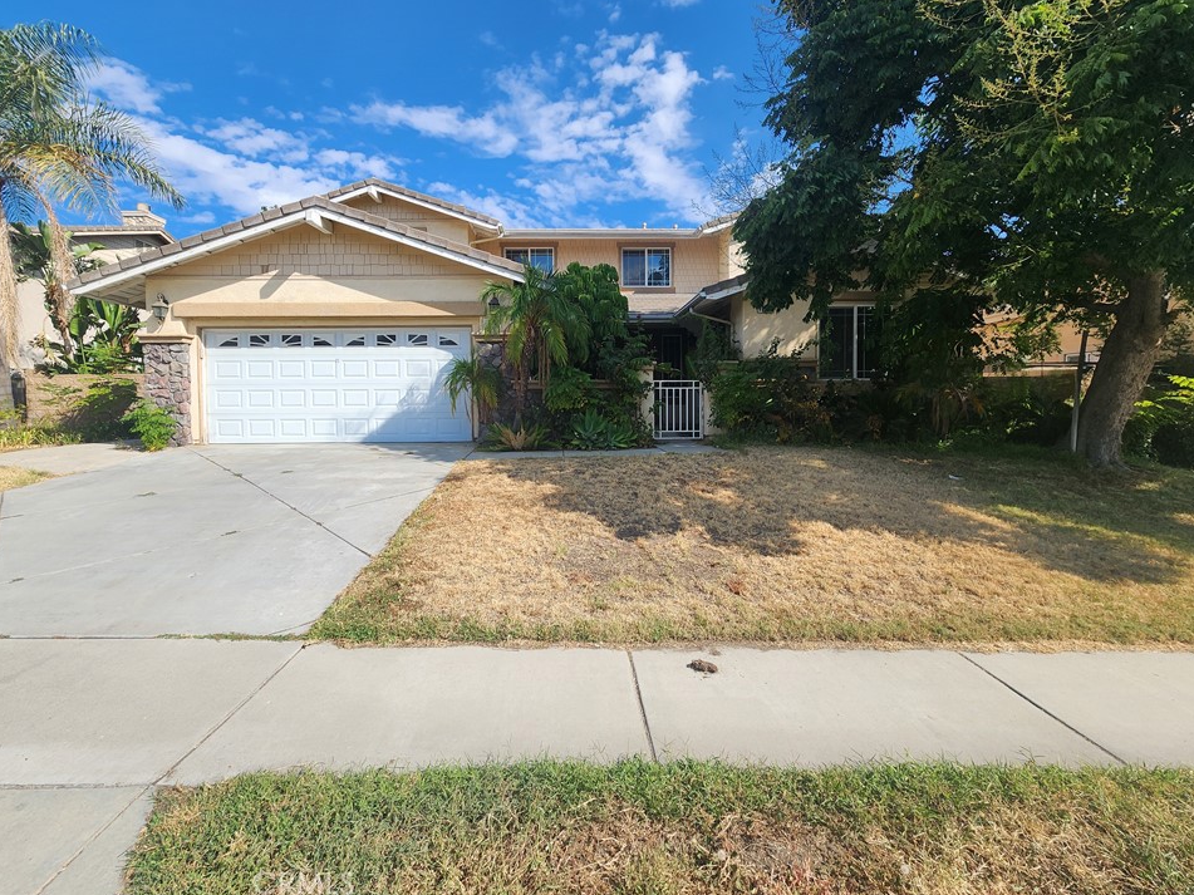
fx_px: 483
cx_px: 576
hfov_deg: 102.0
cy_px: 419
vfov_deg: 85.6
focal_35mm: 14
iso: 50
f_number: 2.2
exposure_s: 1/1529
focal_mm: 2.2
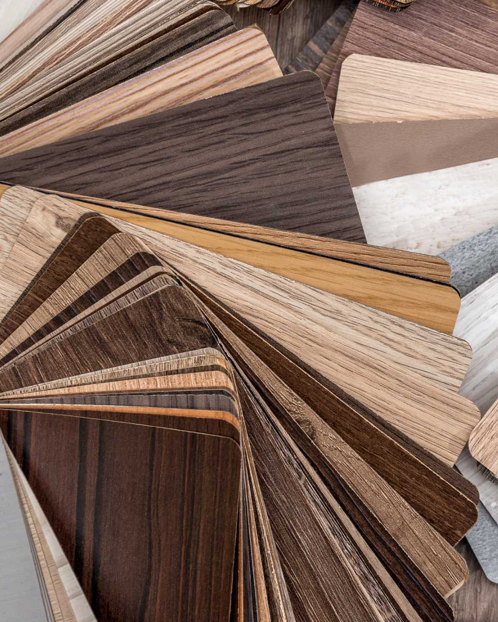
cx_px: 367
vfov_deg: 13.0
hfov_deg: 10.4
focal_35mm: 148
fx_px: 2727
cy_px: 311
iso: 320
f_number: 11
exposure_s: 1/200
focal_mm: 105
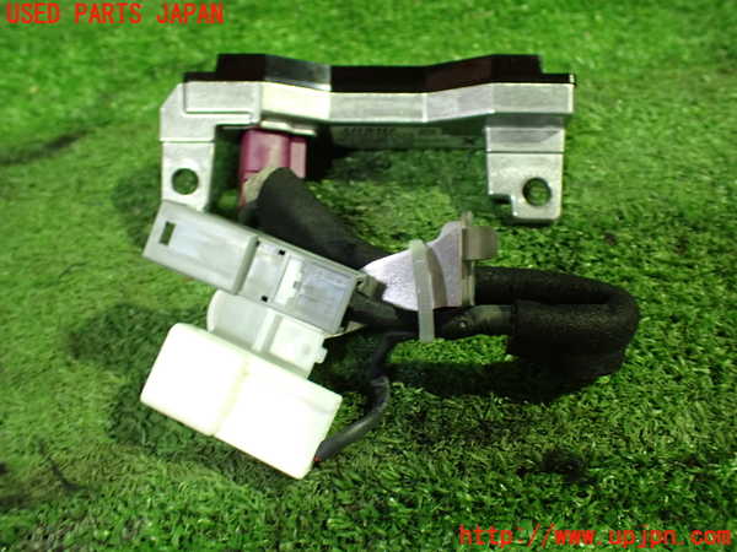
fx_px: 639
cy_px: 276
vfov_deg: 46.8
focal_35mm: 30
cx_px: 368
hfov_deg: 60.0
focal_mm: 5.4
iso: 800
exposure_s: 1/40
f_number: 2.3
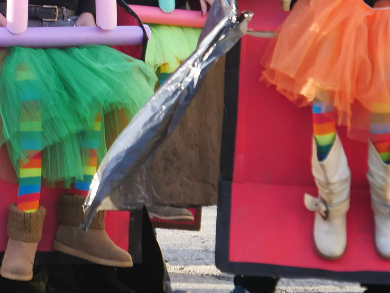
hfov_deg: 7.4
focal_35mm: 267
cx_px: 65
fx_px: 3009
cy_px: 9
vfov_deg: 5.6
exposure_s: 1/250
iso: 200
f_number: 3.9
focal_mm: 50
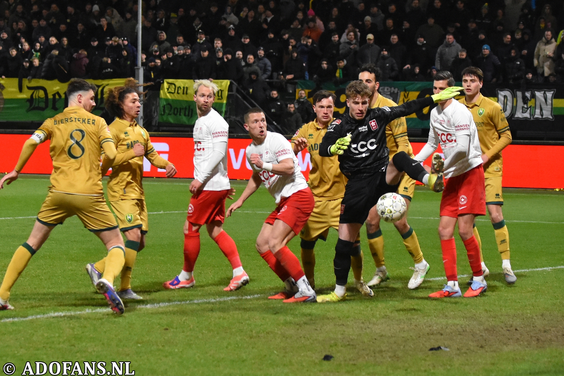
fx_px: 1645
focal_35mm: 105
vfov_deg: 13.0
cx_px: 282
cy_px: 188
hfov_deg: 19.5
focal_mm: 70
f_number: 2.8
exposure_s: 1/640
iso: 4000
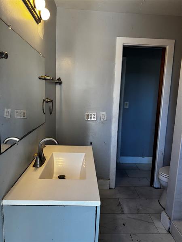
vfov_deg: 71.6
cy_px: 121
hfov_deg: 56.8
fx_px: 168
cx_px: 91
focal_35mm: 24
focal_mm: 6.76
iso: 50
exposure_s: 1/121
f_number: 1.78
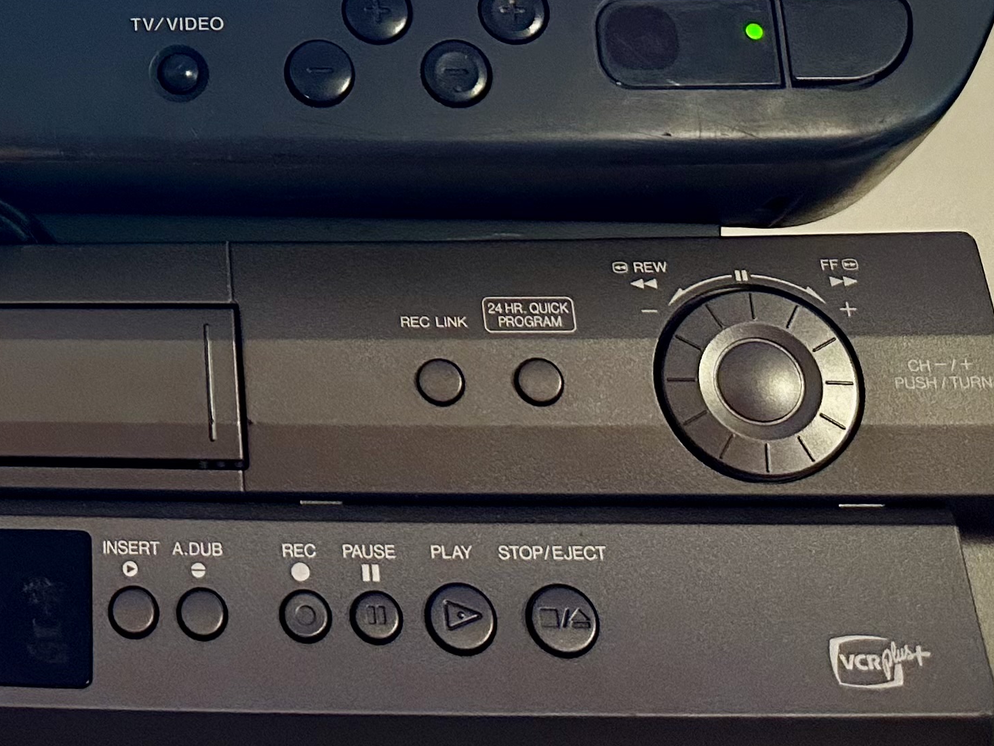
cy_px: -155
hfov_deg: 26.3
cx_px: -182
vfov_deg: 20.7
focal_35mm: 66
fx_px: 1896
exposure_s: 1/60
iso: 320
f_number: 1.78
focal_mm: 6.86
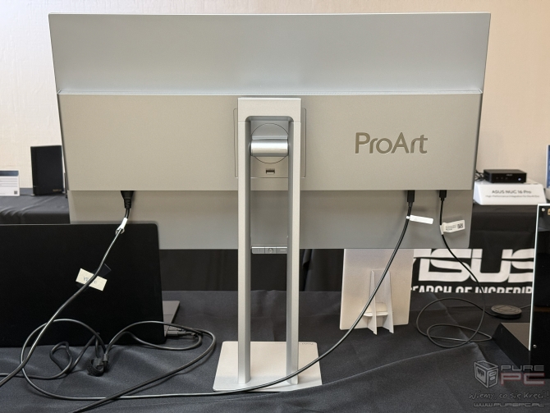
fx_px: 763
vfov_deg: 30.3
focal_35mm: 48
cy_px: 206
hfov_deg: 39.6
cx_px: 275
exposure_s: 1/60
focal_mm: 6.76
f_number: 1.78
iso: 200
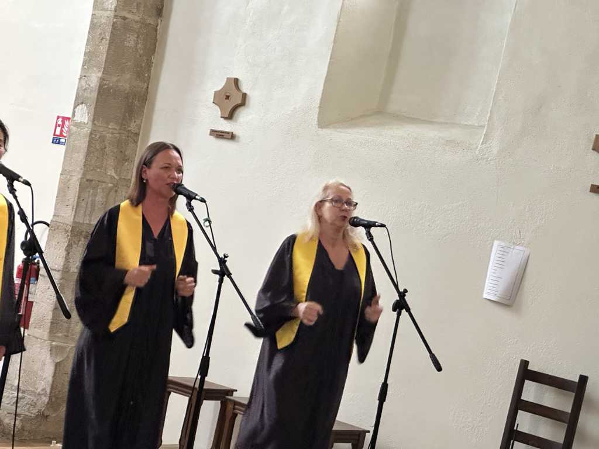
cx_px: 300
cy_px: 224
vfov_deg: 19.1
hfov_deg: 25.3
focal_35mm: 77
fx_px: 1332
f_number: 2.8
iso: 640
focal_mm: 9
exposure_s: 1/60
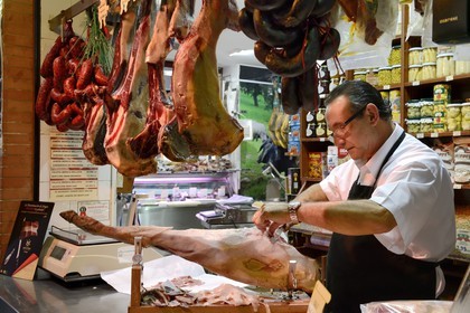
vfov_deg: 31.9
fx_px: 548
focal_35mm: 42
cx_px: 235
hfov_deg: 46.4
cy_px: 156
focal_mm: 42
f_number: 8
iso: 1600
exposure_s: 1/60
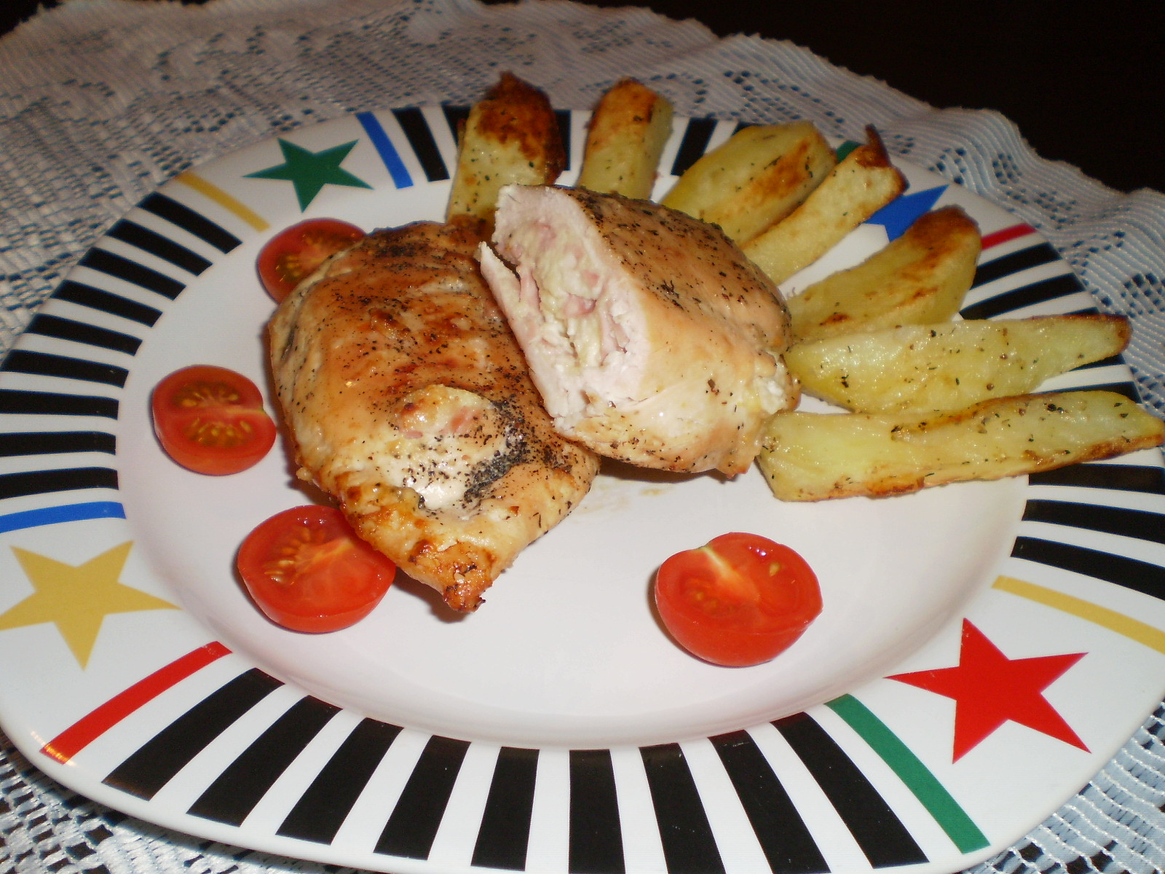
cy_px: 437
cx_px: 582
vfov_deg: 39.7
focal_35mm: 36
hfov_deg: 51.4
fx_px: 1212
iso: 125
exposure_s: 1/30
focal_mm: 6.3
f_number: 3.1
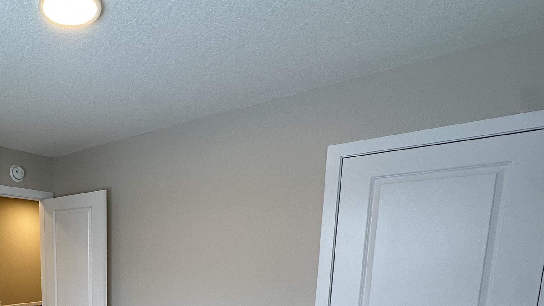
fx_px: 389
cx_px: 106
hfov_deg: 63.6
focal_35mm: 27
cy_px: 309
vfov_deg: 38.0
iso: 100
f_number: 2.2
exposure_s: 1/120
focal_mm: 2.22
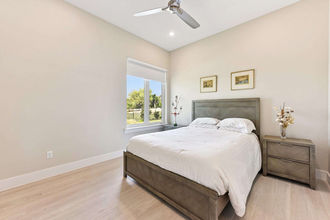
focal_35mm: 14
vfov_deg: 81.2
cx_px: 165
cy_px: 110
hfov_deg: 104.3
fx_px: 128
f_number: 8
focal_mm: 14
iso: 180
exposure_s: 1/15
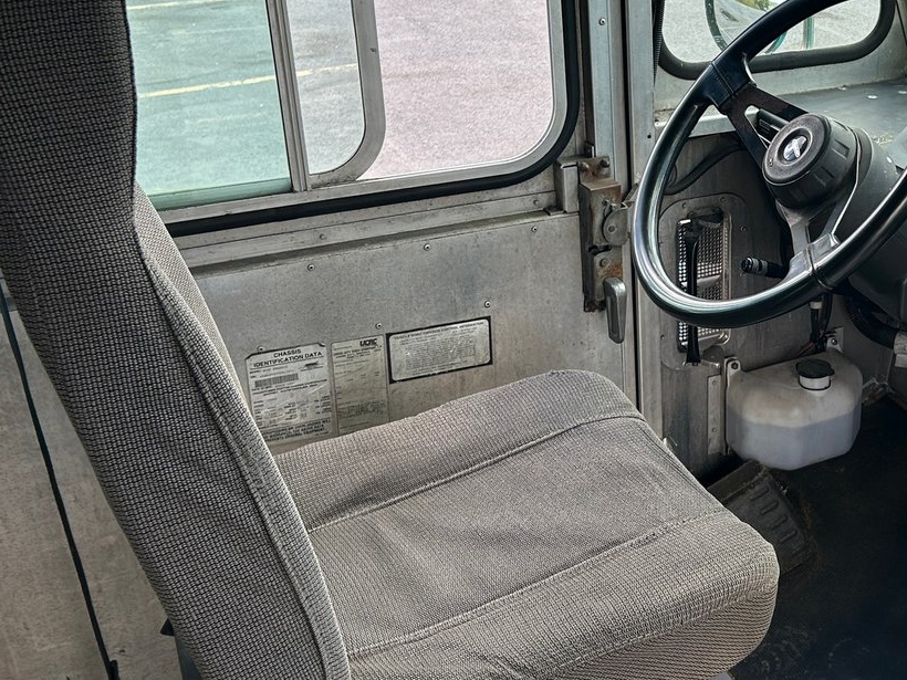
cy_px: 250
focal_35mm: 48
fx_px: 1258
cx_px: 787
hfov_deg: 37.5
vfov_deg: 30.1
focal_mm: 5.7
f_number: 1.5
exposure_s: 1/408
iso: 50
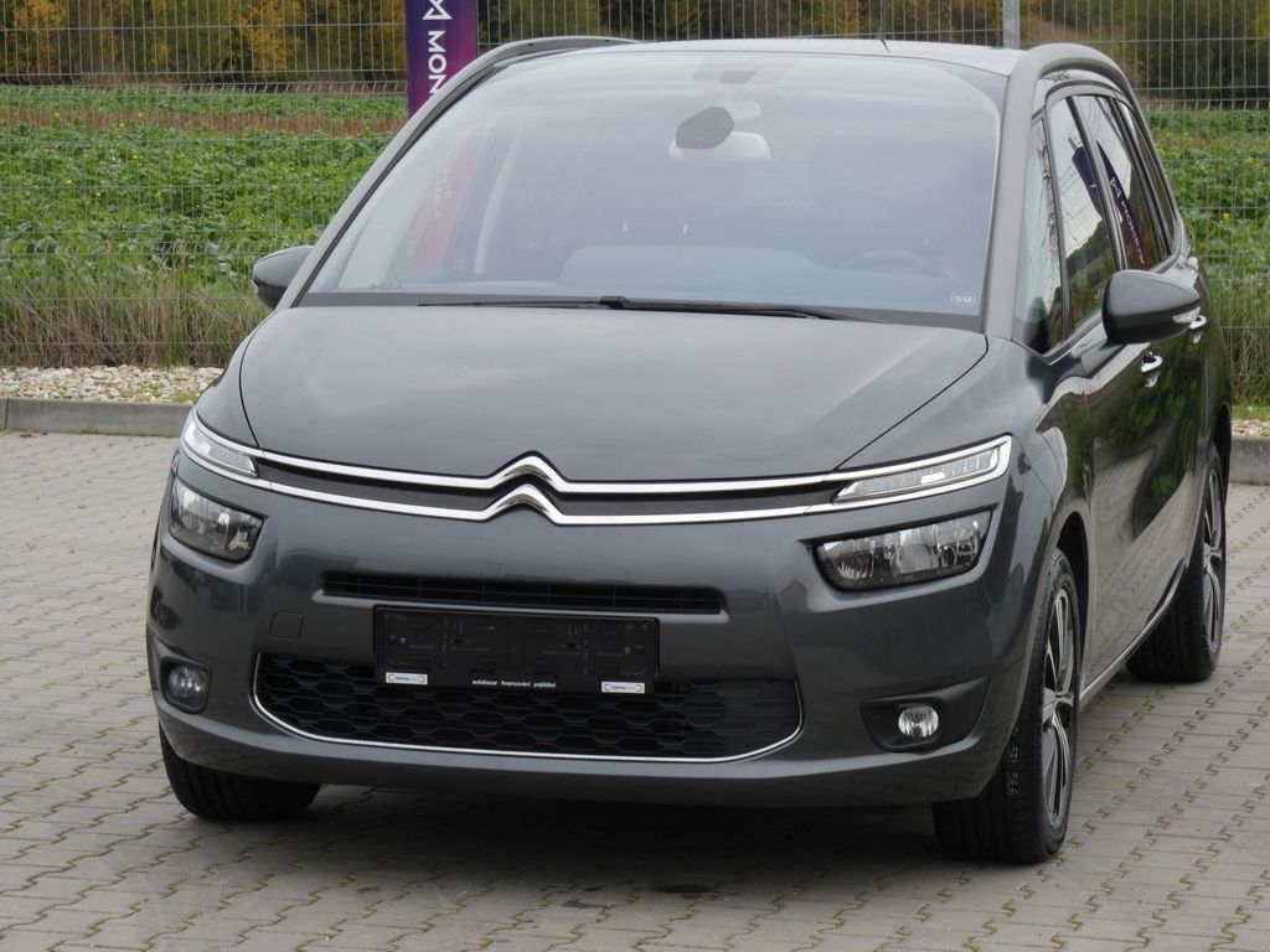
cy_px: 476
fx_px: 4403
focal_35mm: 120
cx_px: 635
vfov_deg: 12.3
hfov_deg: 16.4
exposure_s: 1/100
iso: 80
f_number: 5.6
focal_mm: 21.5
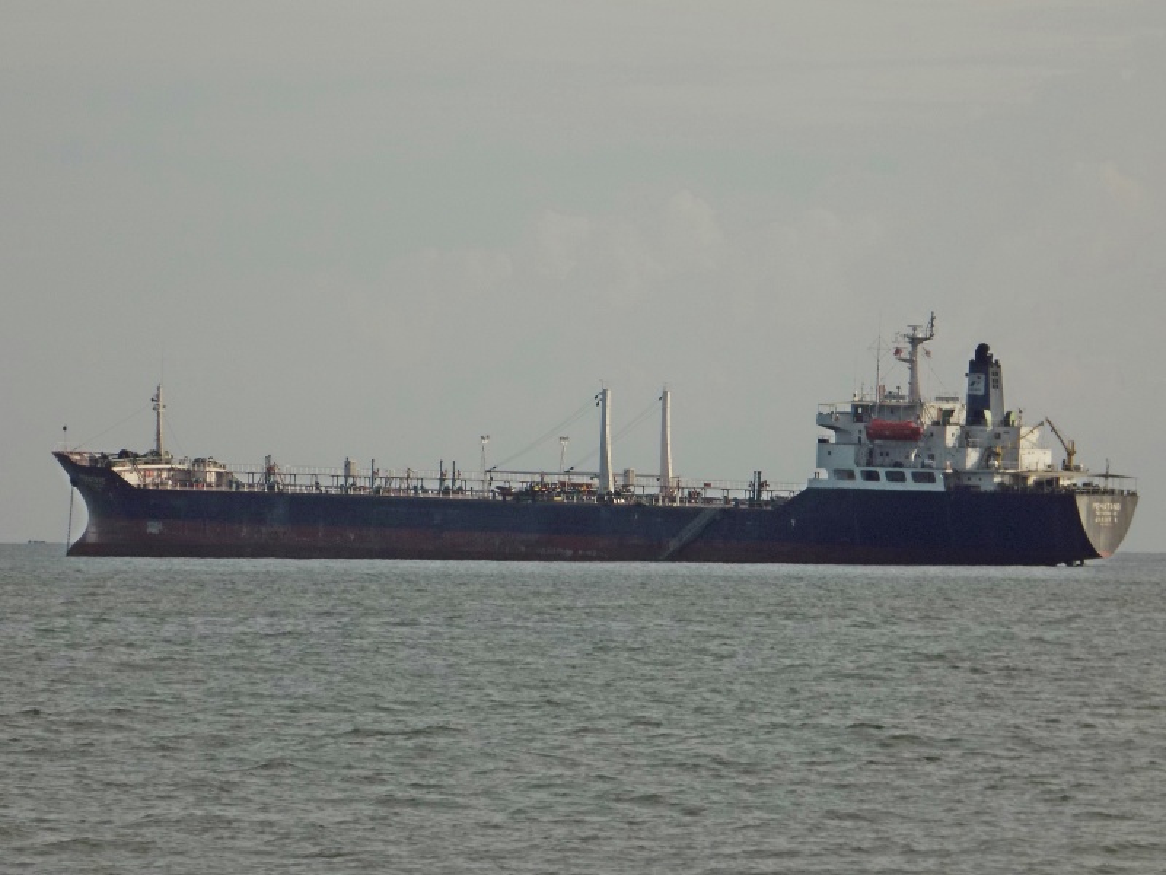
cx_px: 583
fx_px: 12059
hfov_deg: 5.5
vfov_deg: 4.2
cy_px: 438
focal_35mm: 358
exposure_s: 1/320
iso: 80
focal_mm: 63.7
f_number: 5.9
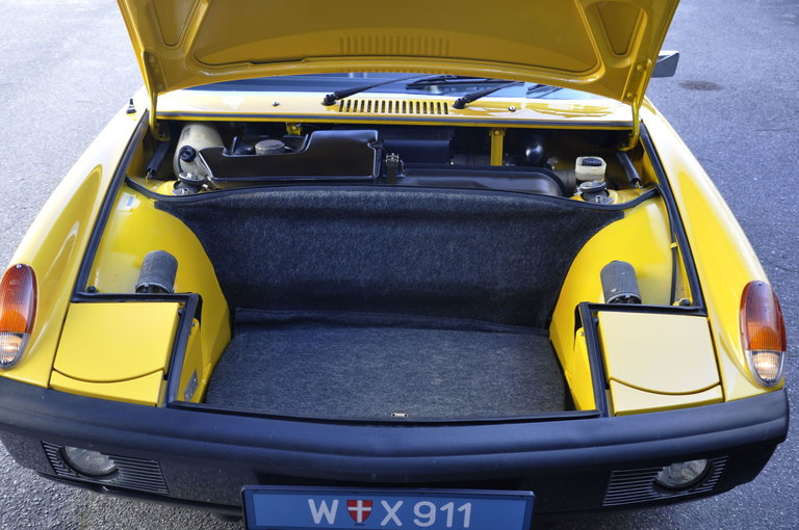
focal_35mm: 42
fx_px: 931
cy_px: 265
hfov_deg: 46.5
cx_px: 400
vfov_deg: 31.8
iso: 500
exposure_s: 1/80
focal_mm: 28
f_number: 4.5
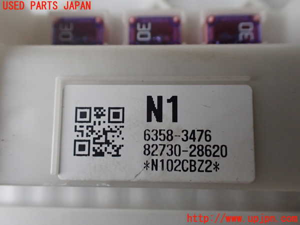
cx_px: 150
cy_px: 112
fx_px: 260
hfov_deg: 60.0
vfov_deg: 46.8
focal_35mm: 30
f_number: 2.3
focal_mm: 5.4
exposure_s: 1/125
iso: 640
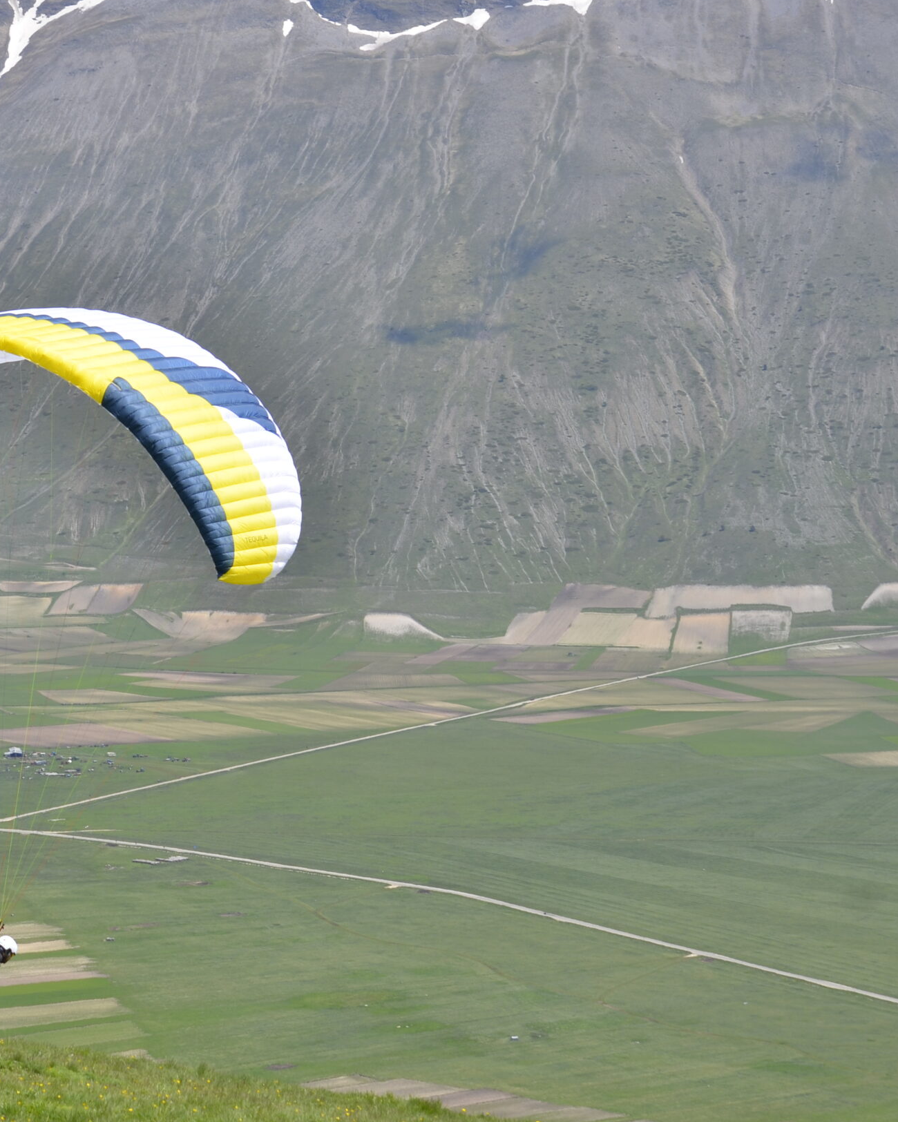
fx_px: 4044
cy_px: 575
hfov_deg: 12.6
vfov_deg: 15.8
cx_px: 127
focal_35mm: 122
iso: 100
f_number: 9
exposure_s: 1/320
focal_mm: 55
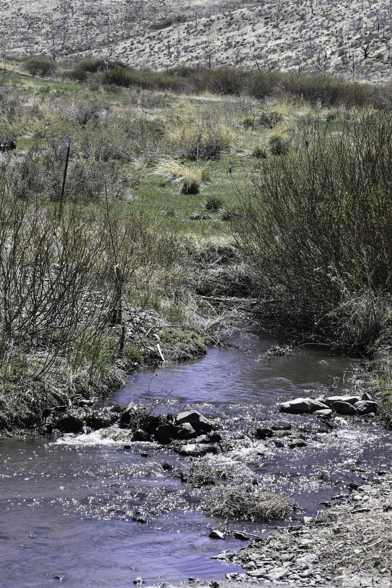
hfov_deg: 13.0
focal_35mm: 105
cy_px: 294
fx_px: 1715
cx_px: 196
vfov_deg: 19.5
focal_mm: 70
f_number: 8
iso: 250
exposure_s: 1/500
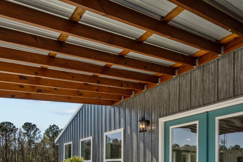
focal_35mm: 29
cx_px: 110
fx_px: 196
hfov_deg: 63.5
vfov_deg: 39.1
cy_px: 167
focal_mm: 14
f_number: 7.1
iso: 64
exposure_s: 1/200
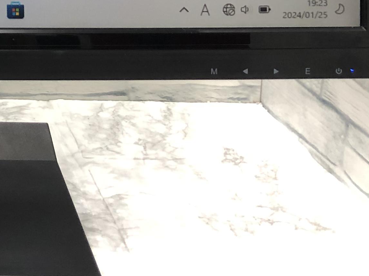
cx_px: -136
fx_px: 1055
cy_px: -144
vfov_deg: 14.0
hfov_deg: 18.2
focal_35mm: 99
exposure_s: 1/15
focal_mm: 3.99
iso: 50
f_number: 1.8
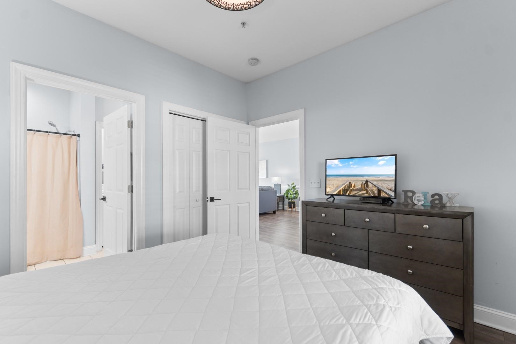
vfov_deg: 77.3
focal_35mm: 15
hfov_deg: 100.4
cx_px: 258
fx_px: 215
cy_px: 172
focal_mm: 10
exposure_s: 2.5
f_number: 4.5
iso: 100
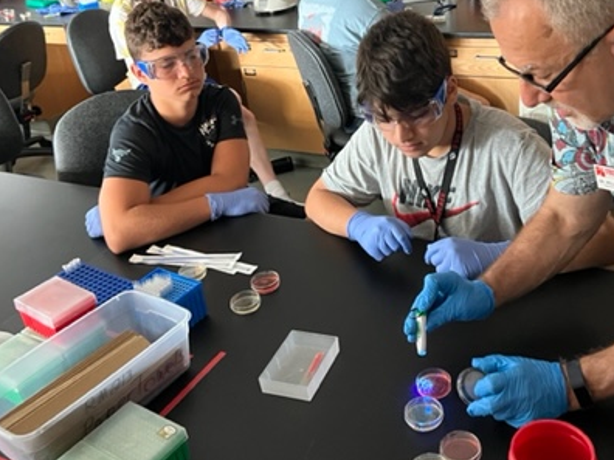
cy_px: 149
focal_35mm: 42
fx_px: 745
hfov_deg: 44.6
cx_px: 358
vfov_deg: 34.0
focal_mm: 5.7
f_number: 1.5
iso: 640
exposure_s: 1/40
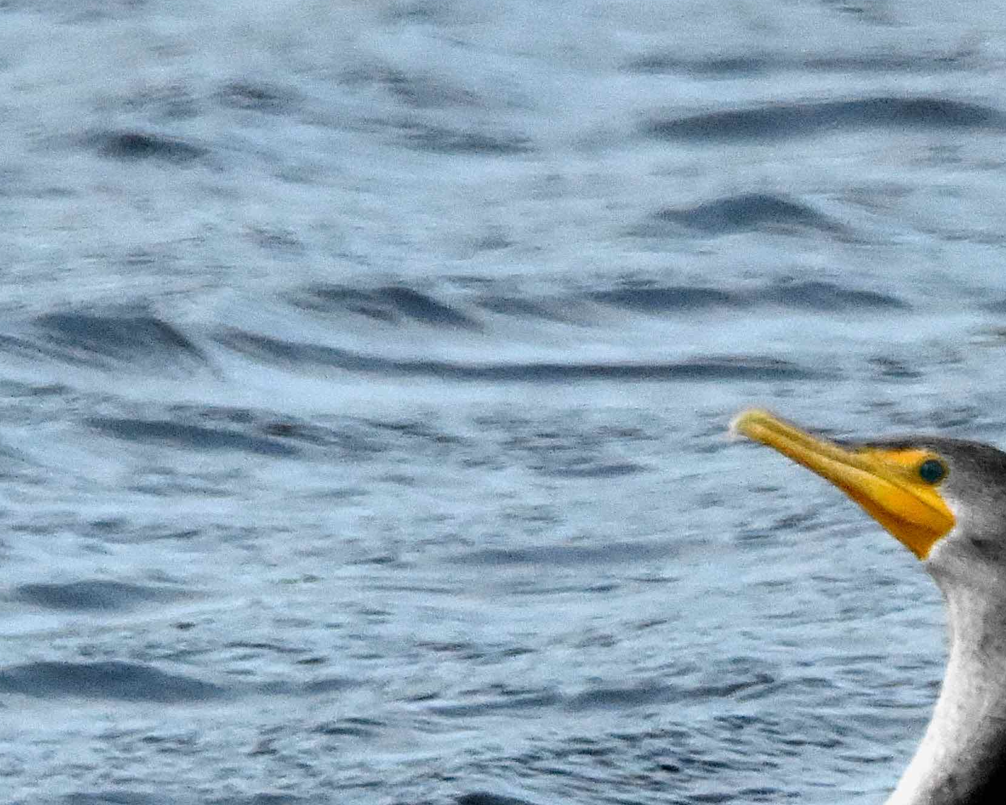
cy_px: 724
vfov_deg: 1.1
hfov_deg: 1.3
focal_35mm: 1472
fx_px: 43824
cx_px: 794
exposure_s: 1/6400
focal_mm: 460
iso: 5000
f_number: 10
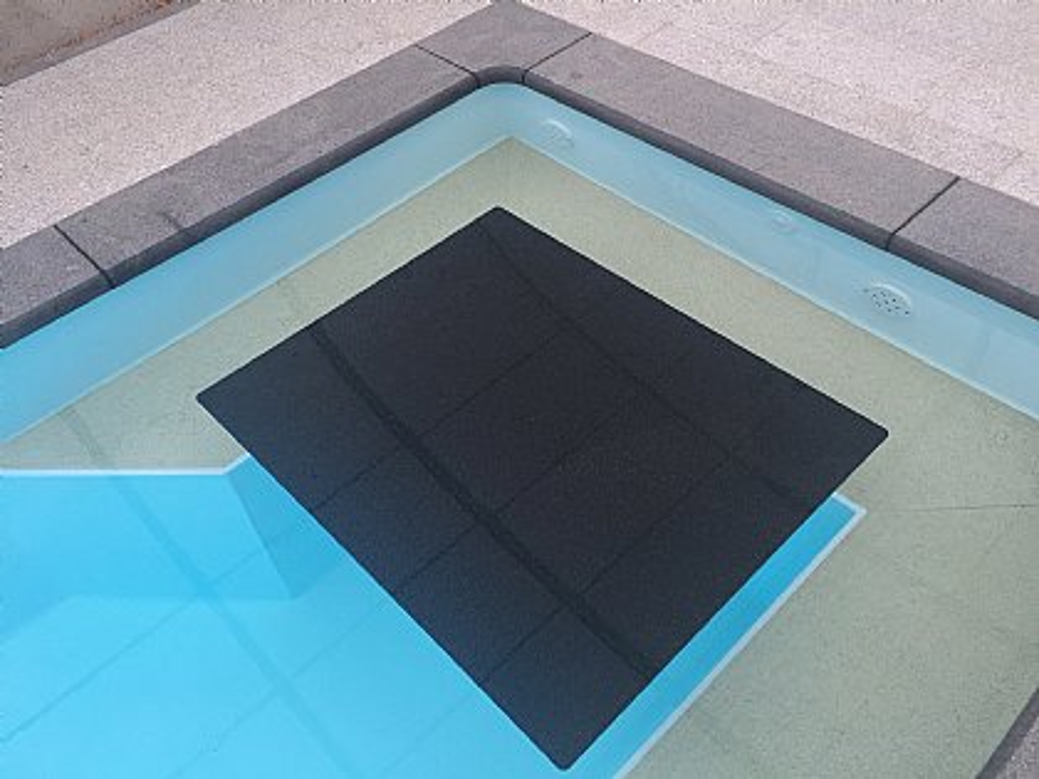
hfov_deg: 61.7
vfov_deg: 48.2
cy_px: 390
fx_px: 870
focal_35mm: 29
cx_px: 520
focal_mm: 4.15
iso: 32
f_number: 2.2
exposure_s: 1/321
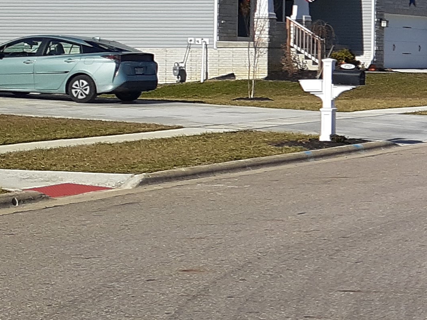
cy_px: 75
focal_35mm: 105
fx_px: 1295
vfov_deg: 14.0
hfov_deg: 15.7
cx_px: 788
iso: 40
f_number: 1.9
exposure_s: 1/2198
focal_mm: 3.6
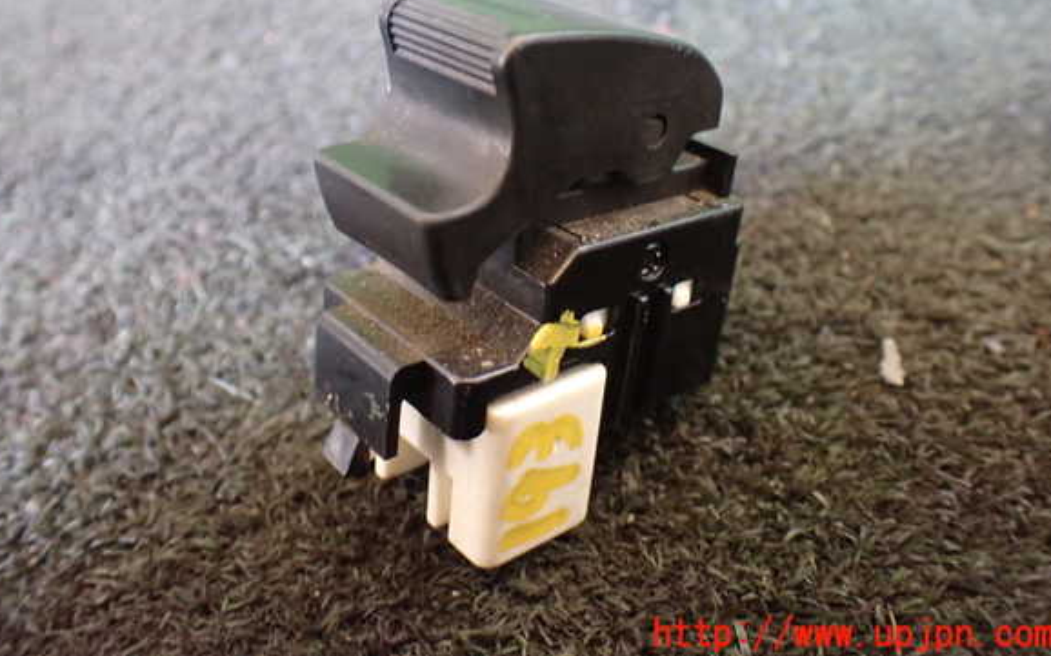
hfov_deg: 58.2
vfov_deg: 38.1
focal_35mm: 33
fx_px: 945
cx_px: 518
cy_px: 249
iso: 1000
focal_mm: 5.4
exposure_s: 1/30
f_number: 2.3
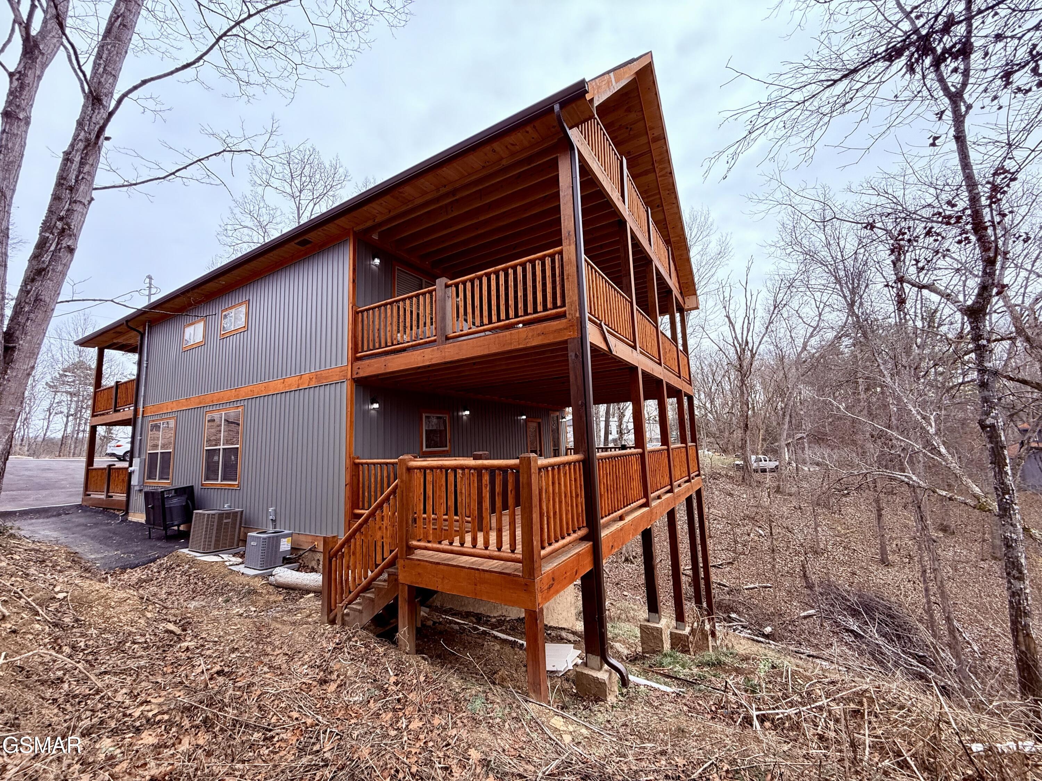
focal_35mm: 14
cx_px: 521
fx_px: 421
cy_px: 390
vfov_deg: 85.7
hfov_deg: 102.1
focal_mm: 2.22
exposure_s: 1/260
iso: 64
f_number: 2.2
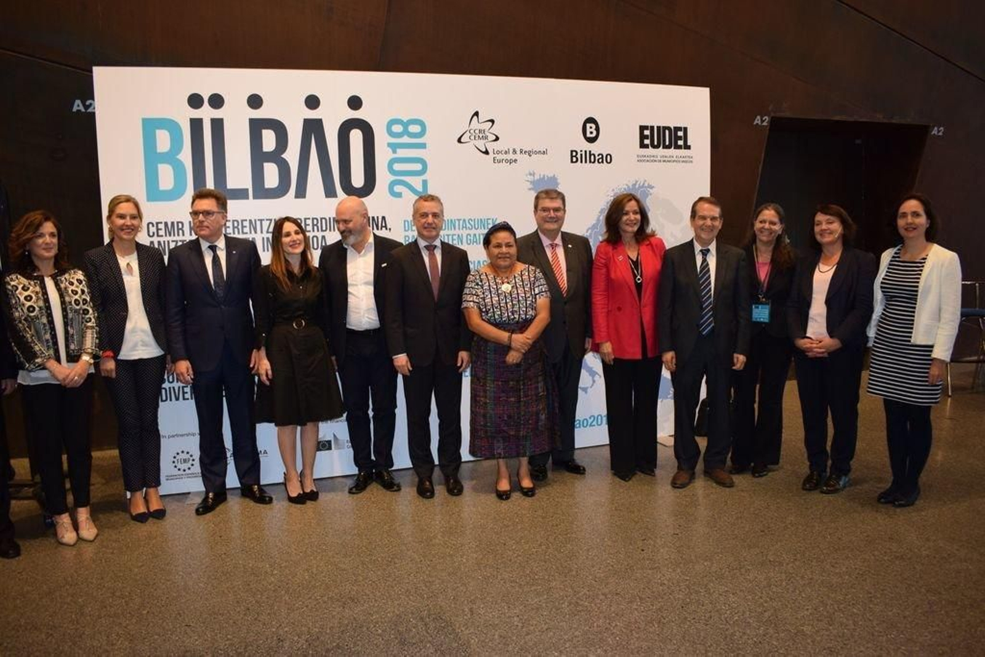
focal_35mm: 27
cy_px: 328
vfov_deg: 47.9
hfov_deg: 67.4
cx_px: 492
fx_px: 739
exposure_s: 1/80
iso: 800
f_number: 4.5
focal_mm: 18
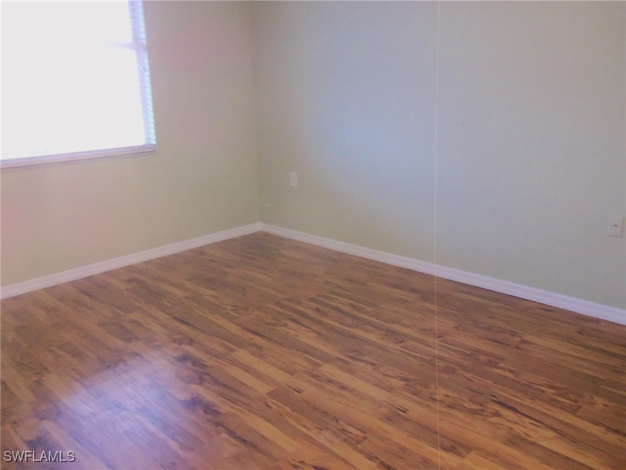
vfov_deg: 49.7
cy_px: 235
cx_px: 313
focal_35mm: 28
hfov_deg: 63.4
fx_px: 506
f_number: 3.9
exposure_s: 1/8
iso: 400
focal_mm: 5.1
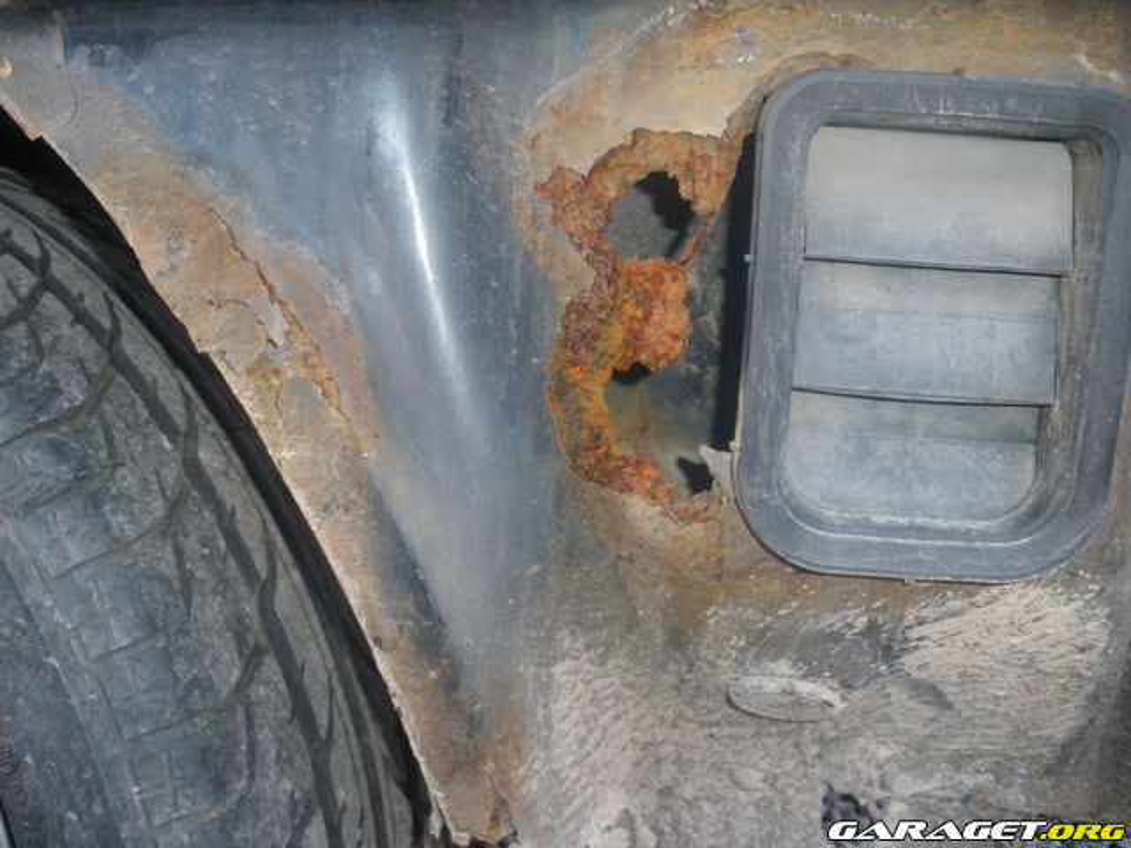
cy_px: 424
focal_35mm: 36
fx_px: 1176
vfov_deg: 39.7
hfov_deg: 51.4
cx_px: 566
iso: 400
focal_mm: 6.3
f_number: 3.5
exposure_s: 1/50
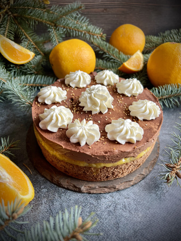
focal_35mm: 26
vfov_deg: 67.3
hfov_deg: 53.1
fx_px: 181
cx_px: 90
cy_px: 120
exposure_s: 1/121
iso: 80
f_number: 1.5
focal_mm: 5.7
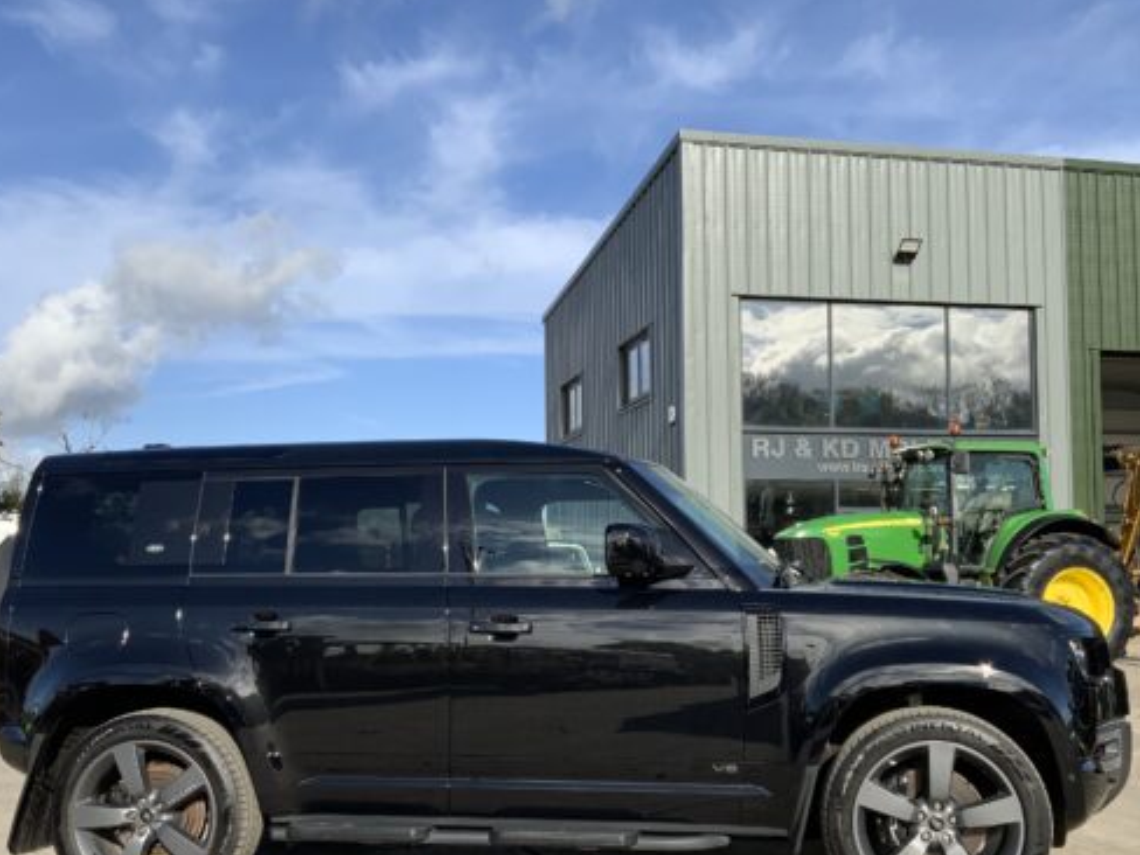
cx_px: 619
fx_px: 1251
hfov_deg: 48.9
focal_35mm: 38
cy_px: 509
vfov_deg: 37.6
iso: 16
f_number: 1.8
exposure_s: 1/1912
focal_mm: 3
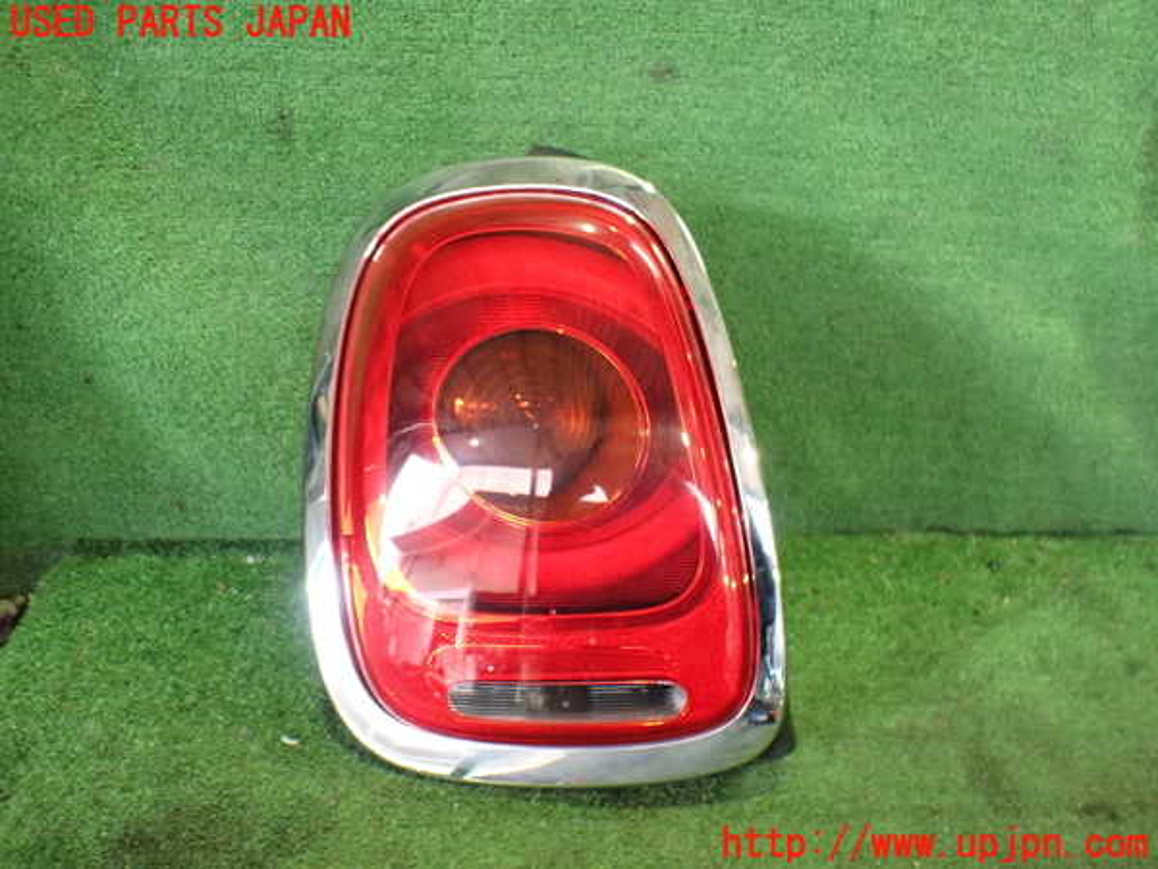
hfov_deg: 60.0
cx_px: 579
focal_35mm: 30
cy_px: 434
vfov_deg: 46.8
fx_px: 1004
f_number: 2.3
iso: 800
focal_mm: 5.4
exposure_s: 1/40
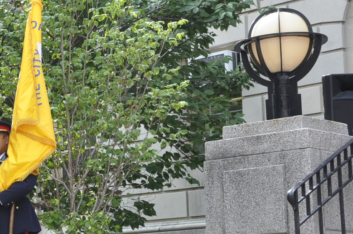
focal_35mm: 114
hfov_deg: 17.3
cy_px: 177
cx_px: -47
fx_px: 1117
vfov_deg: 12.0
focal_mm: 30
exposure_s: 1/125
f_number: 5.6
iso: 200
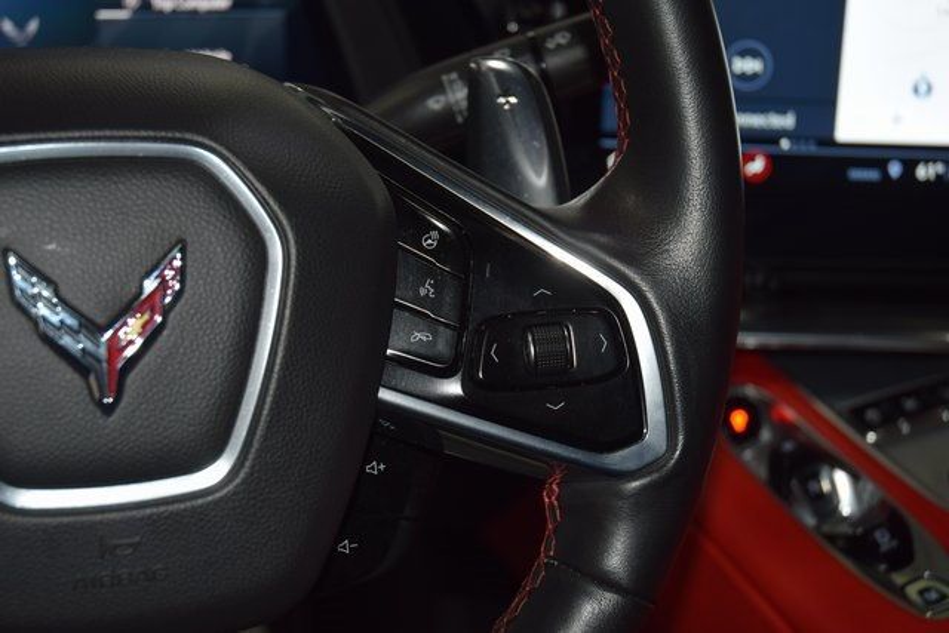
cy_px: 316
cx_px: 474
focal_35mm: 57
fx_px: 1503
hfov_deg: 35.0
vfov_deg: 23.8
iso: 400
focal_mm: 38
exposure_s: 1/60
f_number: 4.2
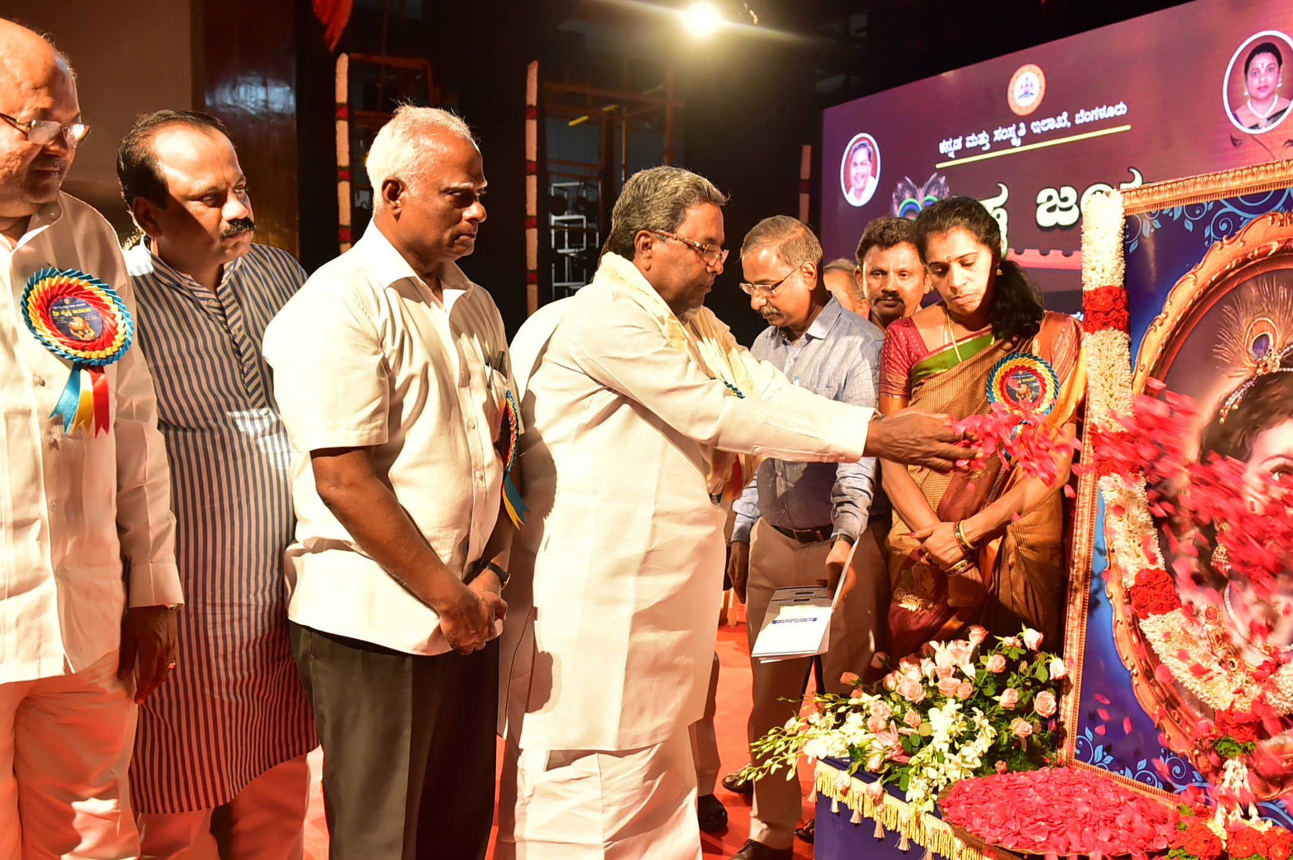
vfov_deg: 36.8
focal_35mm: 36
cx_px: 709
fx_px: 1292
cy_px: 492
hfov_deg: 53.1
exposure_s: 1/80
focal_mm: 31
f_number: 4.5
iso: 1600
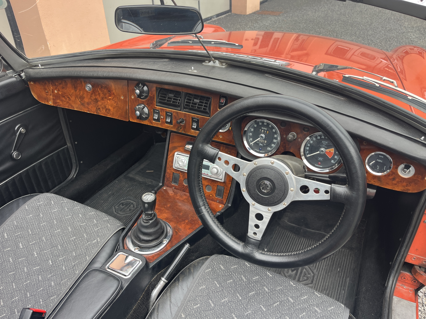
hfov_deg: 67.3
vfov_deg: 53.1
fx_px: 320
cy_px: 160
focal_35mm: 26
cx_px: 213
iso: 50
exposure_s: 1/122
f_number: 1.6
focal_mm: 5.1
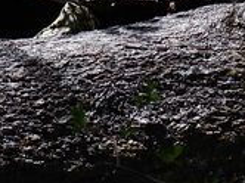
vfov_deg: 3.2
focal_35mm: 464
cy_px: 443
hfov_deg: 4.3
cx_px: 94
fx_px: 3279
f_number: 3.5
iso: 100
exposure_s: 1/1000
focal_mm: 10.7
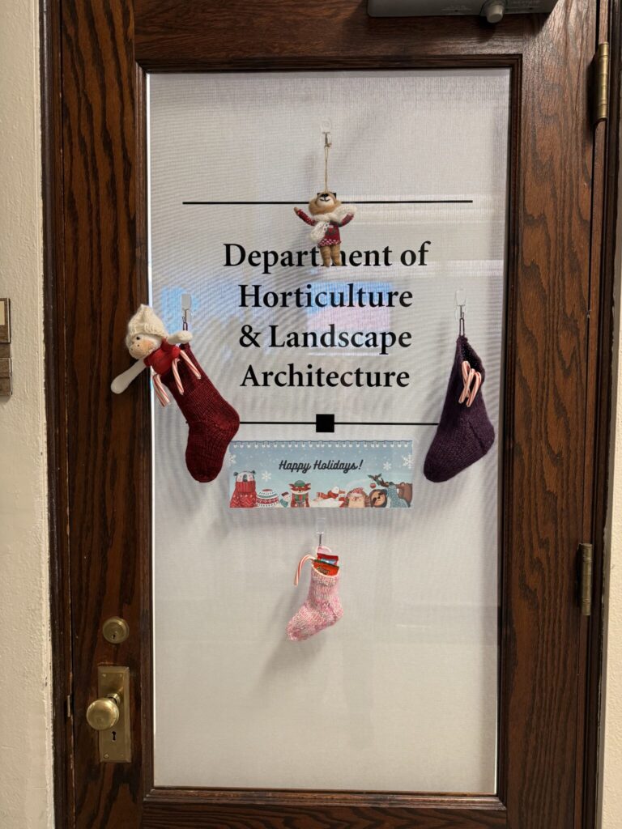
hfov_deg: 56.8
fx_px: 575
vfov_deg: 71.6
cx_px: 311
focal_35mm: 24
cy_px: 414
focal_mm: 6.76
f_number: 1.78
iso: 250
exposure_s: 1/56
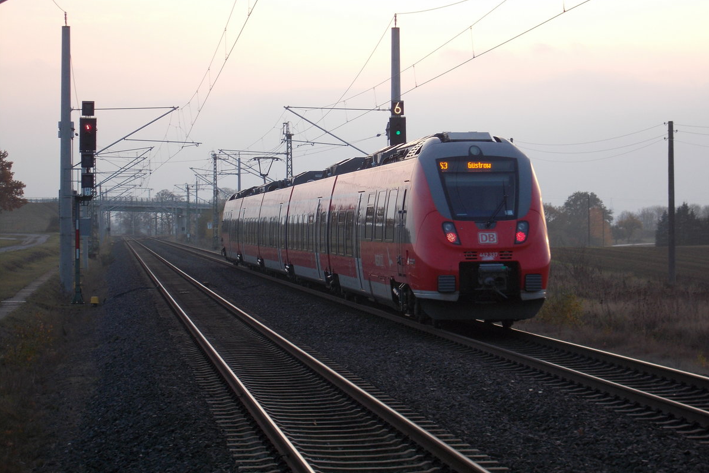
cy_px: 216
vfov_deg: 11.6
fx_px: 2324
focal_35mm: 118
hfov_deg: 17.3
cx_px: 354
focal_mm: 20.1
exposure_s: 1/60
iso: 80
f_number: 6
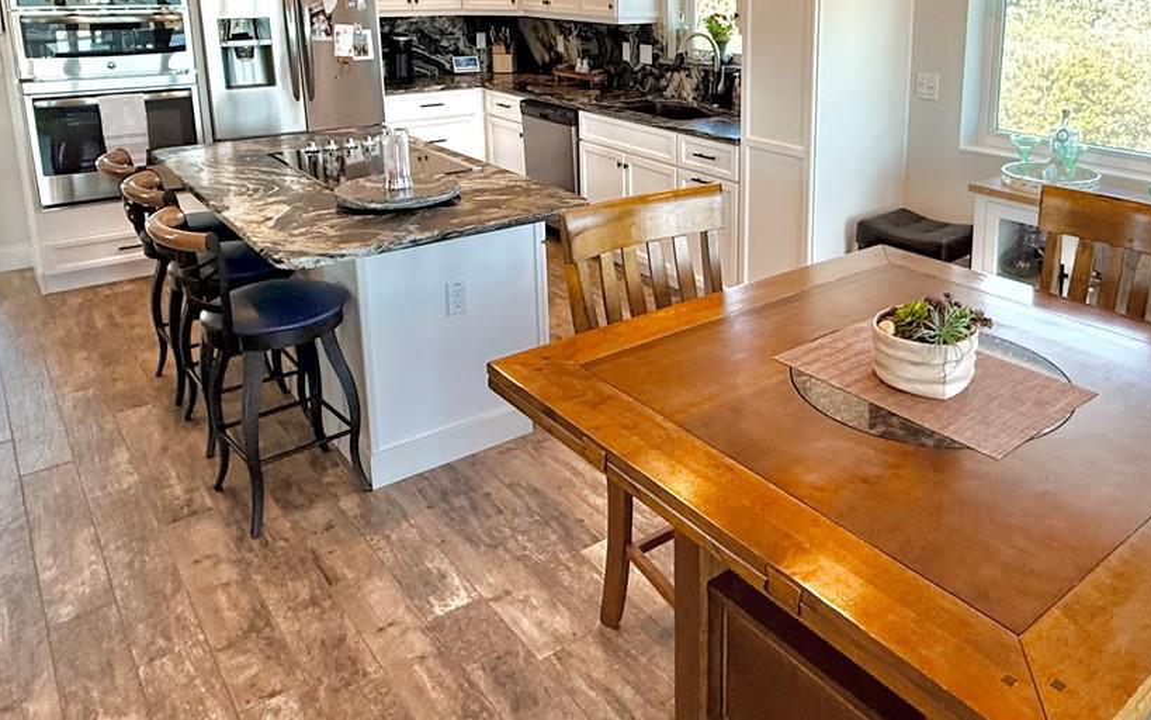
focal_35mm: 29
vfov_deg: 41.5
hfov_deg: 63.6
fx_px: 910
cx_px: 731
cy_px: 158
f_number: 2.2
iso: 125
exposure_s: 1/120
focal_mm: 2.22
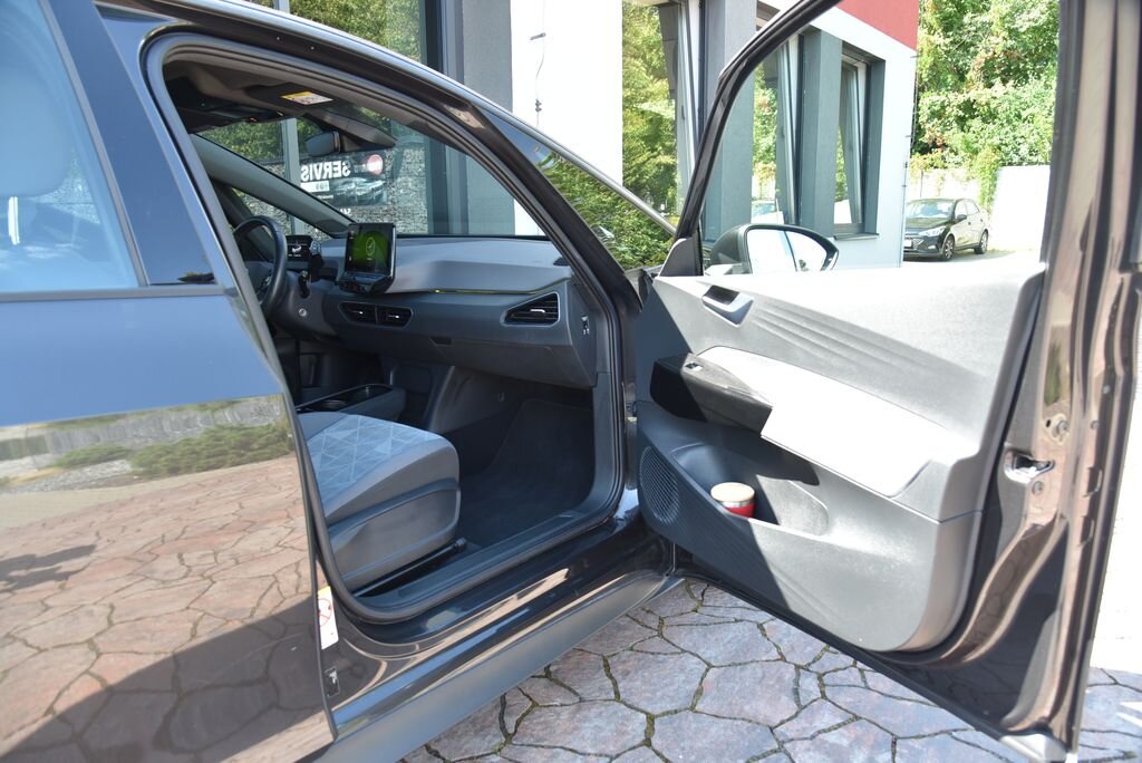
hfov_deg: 73.7
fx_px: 762
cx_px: 571
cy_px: 382
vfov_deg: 53.2
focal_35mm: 24
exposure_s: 1/125
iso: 500
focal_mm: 24
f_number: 5.6
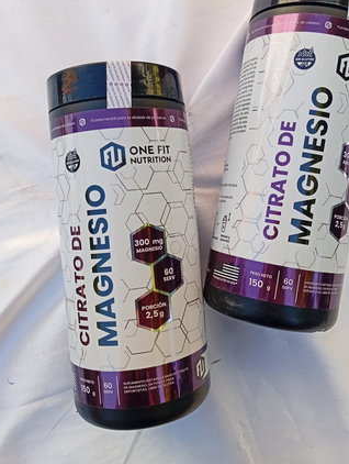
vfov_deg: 53.6
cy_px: 193
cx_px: 202
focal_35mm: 34
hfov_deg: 41.8
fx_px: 456
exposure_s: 1/142
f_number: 1.8
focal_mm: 3.98
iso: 51
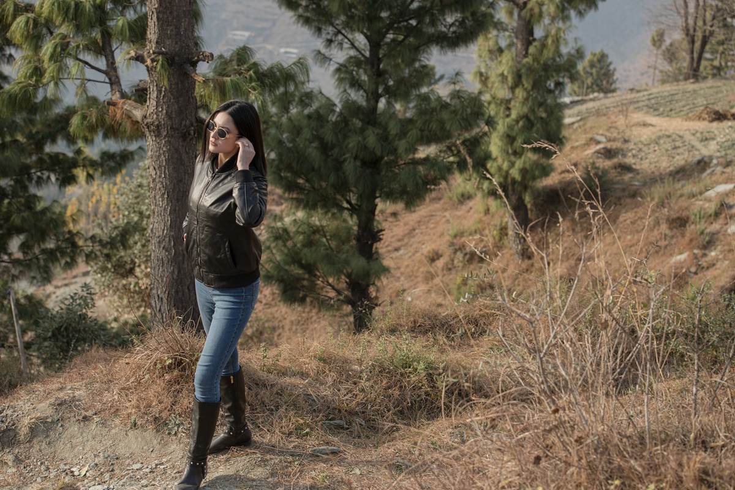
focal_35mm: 70
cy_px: 245
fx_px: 1429
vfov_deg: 19.5
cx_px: 368
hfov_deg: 28.8
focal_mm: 70
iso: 80
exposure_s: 1/200
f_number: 4.5
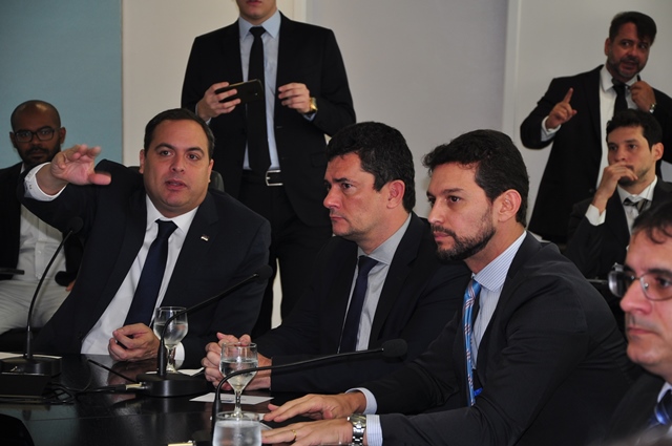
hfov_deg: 17.1
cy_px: 223
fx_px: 2237
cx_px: 336
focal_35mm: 120
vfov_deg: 11.4
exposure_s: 1/80
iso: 200
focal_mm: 80
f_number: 5.3
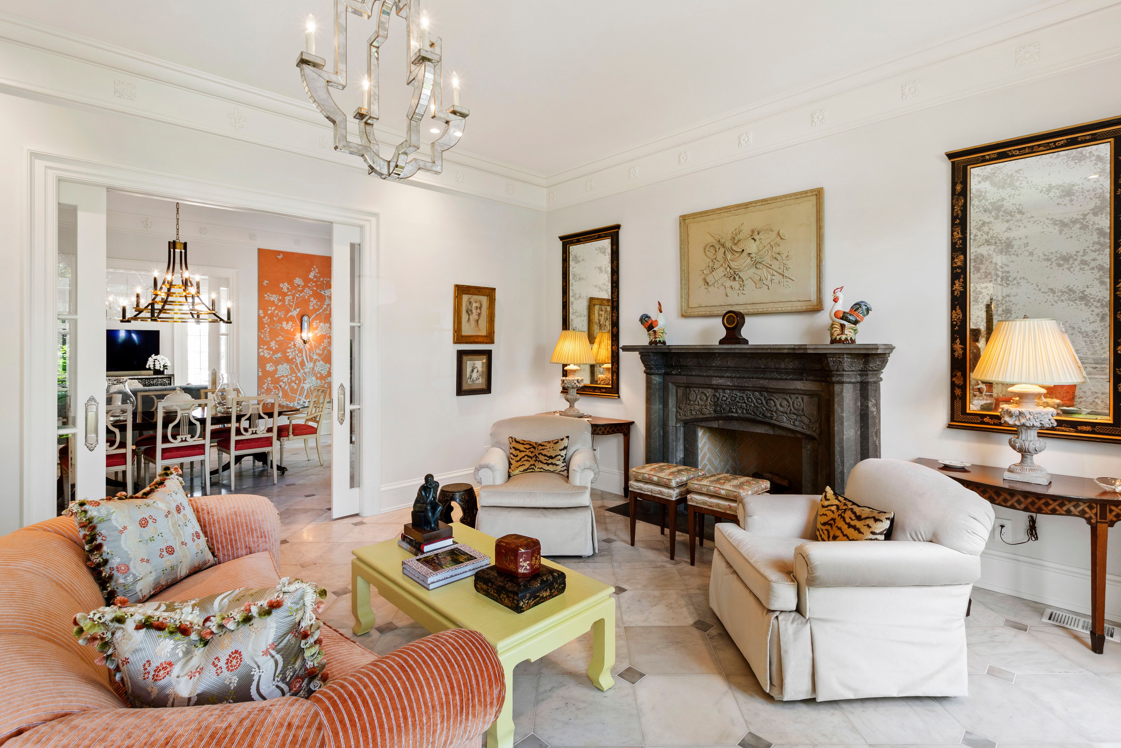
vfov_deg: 73.7
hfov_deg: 96.7
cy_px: 367
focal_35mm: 16
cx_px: 586
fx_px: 498
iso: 100
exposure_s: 1/2.5
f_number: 8
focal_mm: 10
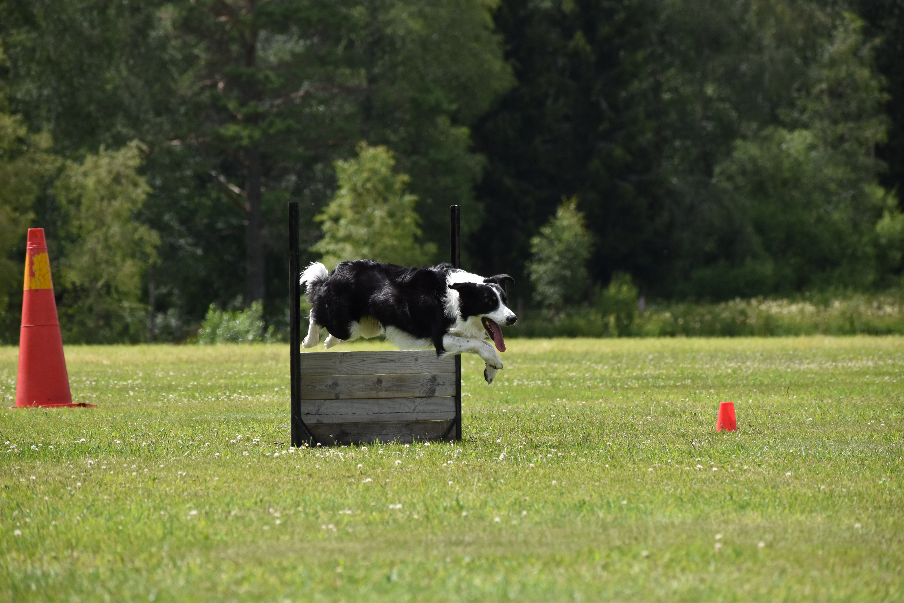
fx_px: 6968
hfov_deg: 7.4
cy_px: 302
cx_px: 452
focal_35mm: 278
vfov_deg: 5.0
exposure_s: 1/1600
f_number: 7.1
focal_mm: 185
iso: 400
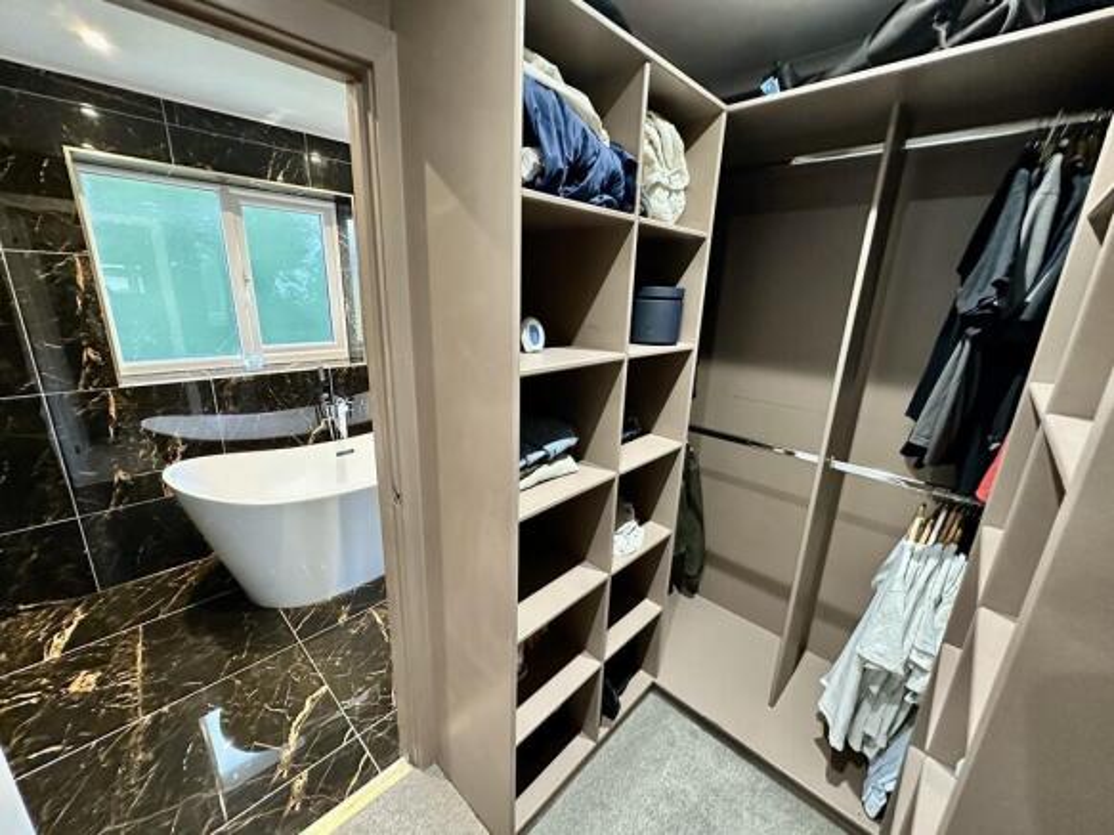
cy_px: 418
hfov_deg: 102.1
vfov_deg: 85.7
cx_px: 557
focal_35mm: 14
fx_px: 450
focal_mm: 2.22
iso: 640
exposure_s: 1/50
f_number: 2.2
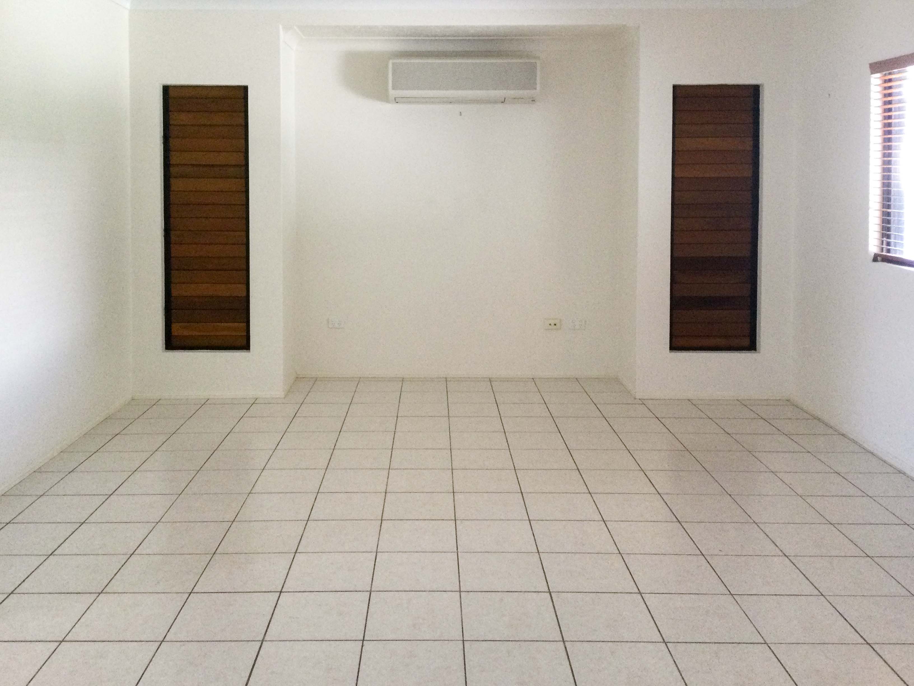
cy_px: 343
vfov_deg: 45.4
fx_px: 819
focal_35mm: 31
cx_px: 457
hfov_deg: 58.4
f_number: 2.4
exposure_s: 1/33
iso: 200
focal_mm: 3.3
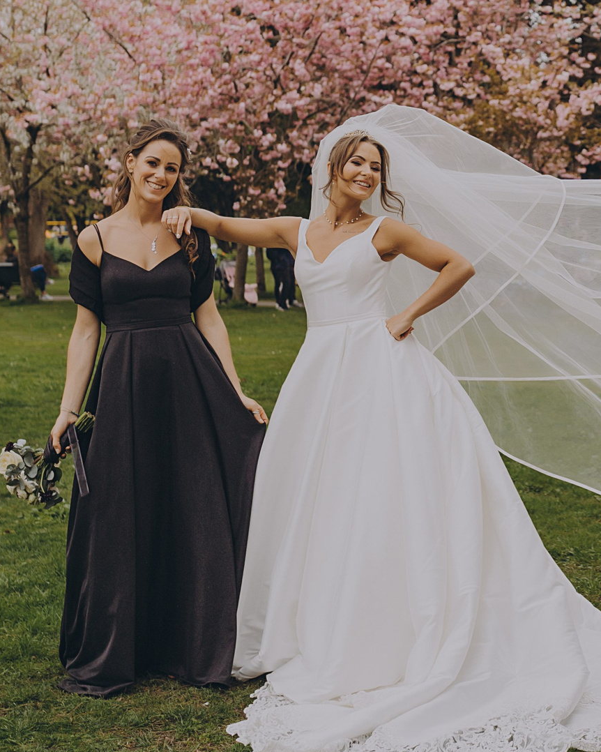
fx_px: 1735
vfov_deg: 24.3
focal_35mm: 78
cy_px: 255
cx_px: 633
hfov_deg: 19.0
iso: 200
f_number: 2.8
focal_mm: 35
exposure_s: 1/2000
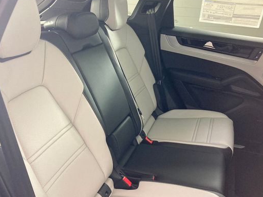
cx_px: 130
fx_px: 266
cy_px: 108
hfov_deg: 52.6
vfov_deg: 40.7
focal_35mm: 35
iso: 160
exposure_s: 1/60
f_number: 1.8
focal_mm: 3.99
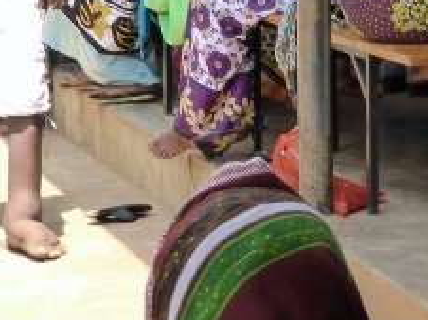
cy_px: -151
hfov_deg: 12.0
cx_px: 390
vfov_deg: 8.9
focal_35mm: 163
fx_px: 2013
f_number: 4.1
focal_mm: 7.9
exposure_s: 1/160
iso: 200
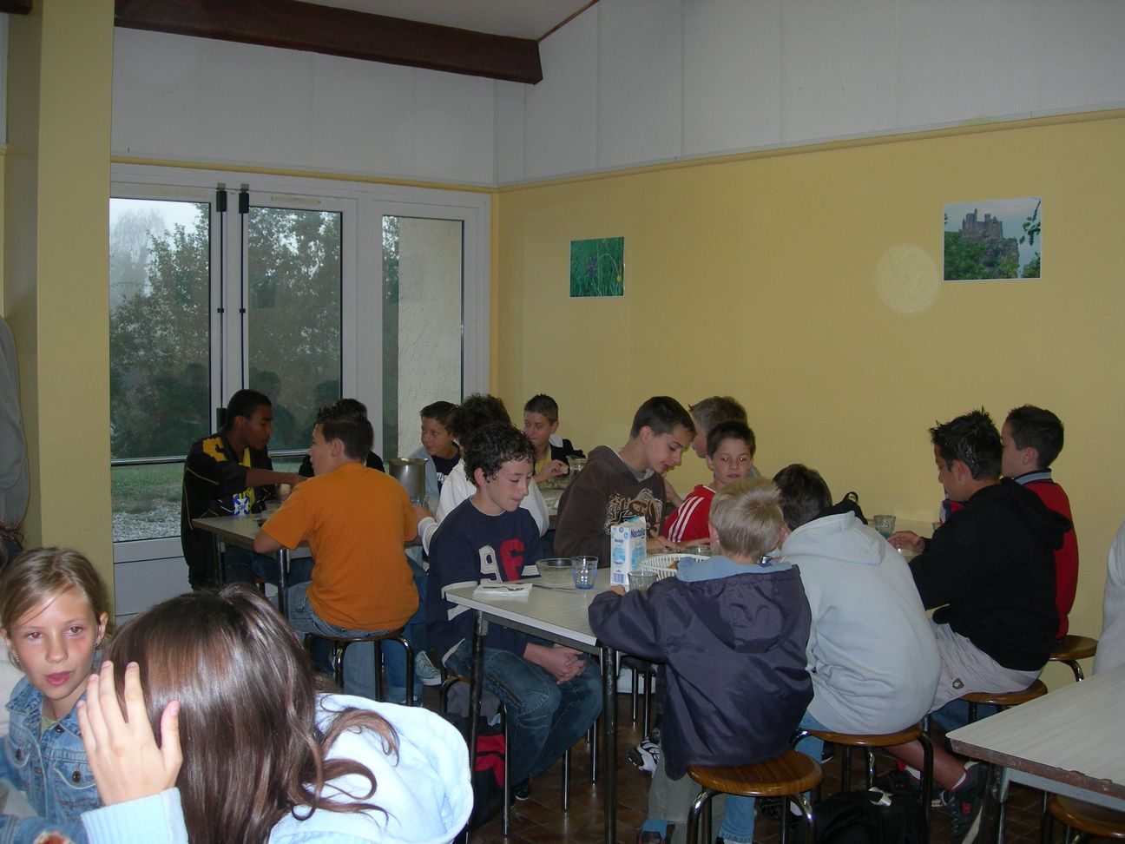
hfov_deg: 49.0
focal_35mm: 38
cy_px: 422
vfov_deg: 37.7
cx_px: 562
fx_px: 1235
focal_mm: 7.8
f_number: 2.8
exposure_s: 1/60.1
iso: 71
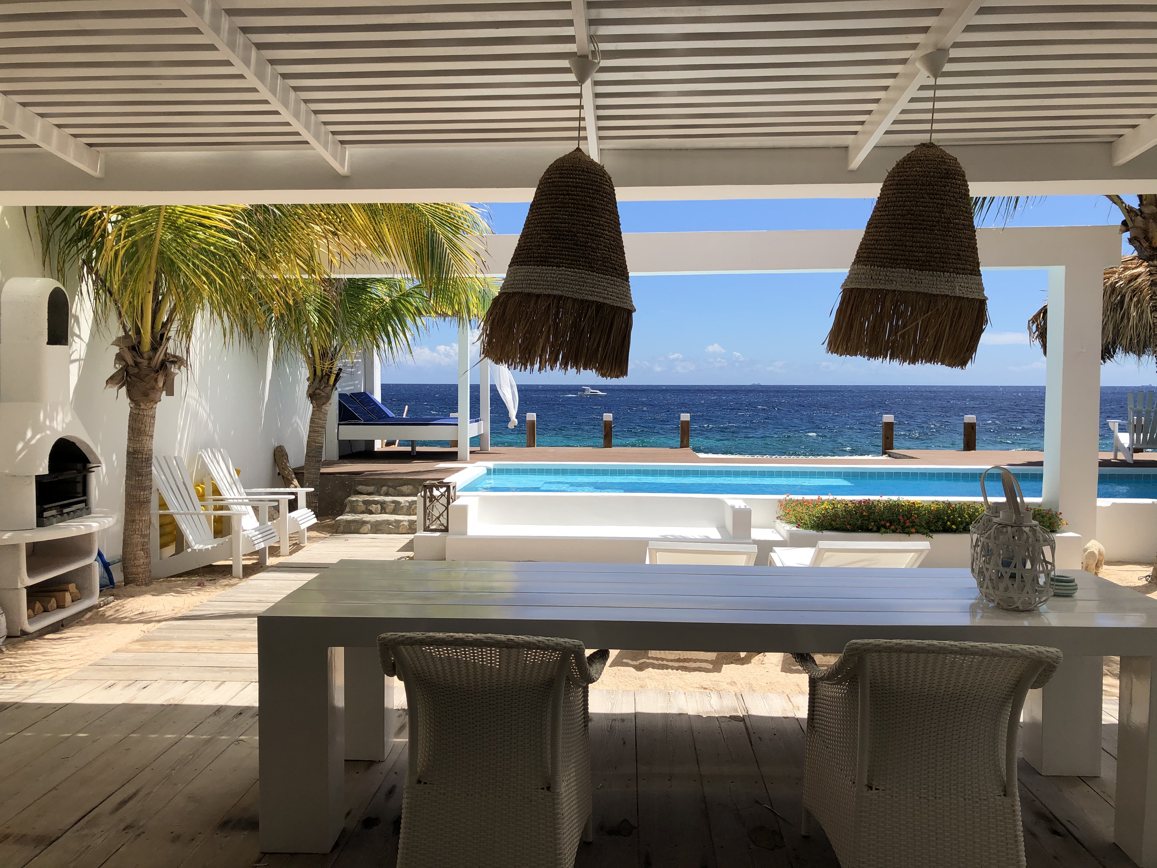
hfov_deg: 63.4
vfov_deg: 49.7
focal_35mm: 28
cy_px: 434
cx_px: 578
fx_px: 936
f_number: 1.8
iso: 20
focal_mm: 3.99
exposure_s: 1/2525
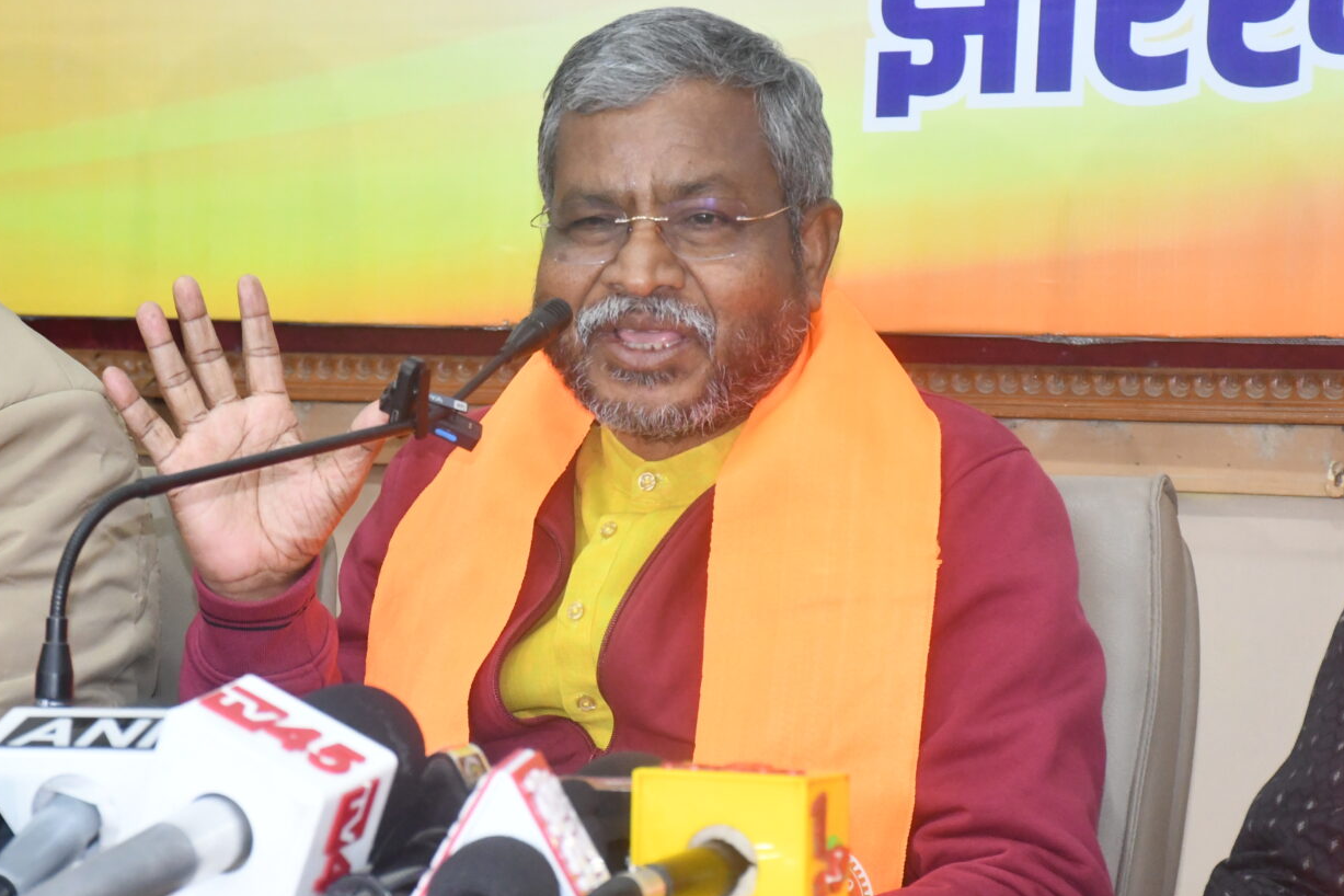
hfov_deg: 12.9
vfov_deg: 8.6
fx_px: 5936
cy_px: 487
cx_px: 565
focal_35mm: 159
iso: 4000
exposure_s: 1/250
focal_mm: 85
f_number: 7.1
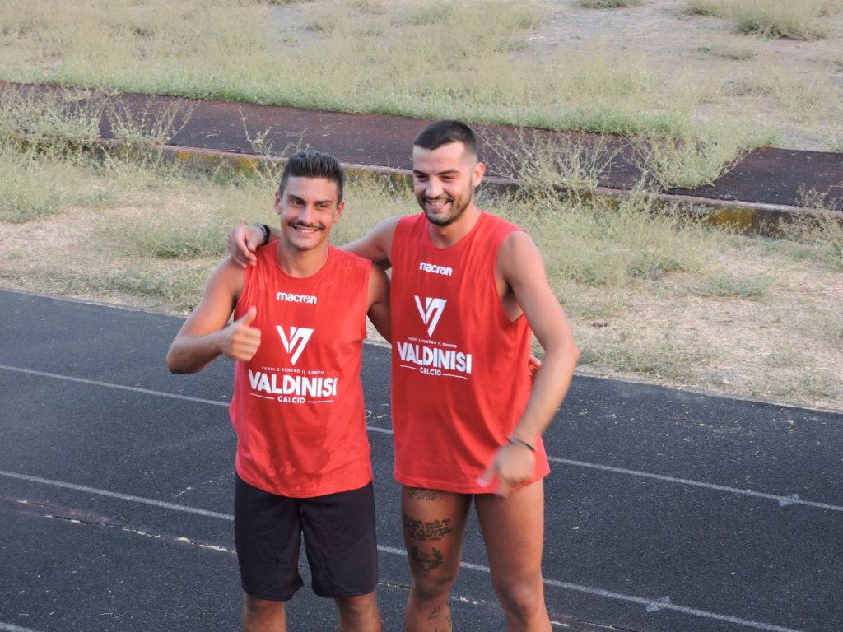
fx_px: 2070
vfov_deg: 17.4
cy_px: 316
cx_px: 422
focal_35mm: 85
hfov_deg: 23.0
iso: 400
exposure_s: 1/60
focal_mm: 15.2
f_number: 4.5
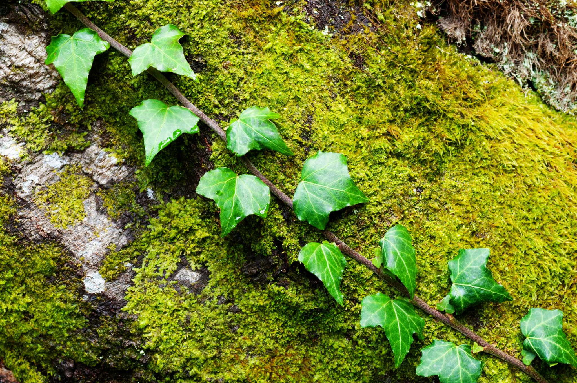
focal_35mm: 135
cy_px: 192
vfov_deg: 10.1
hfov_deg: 15.2
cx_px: 288
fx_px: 2161
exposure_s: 1/125
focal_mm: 90
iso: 400
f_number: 10
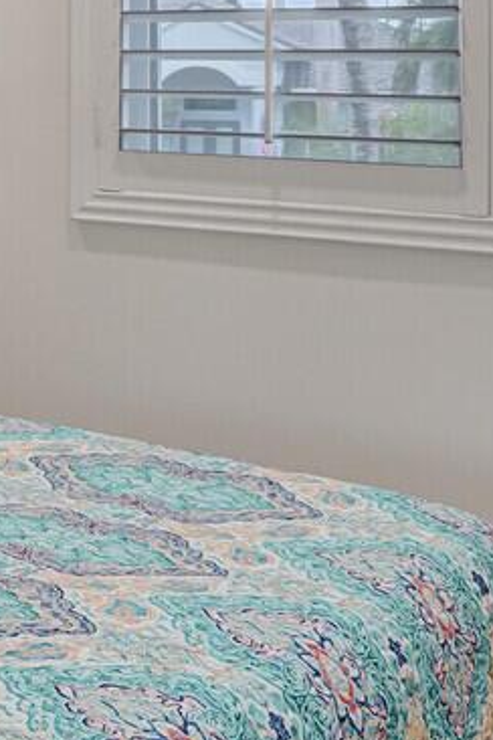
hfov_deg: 16.3
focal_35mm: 70
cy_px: 68
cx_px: -398
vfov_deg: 27.7
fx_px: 1438
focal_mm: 16
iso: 800
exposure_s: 1/60
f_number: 5.6
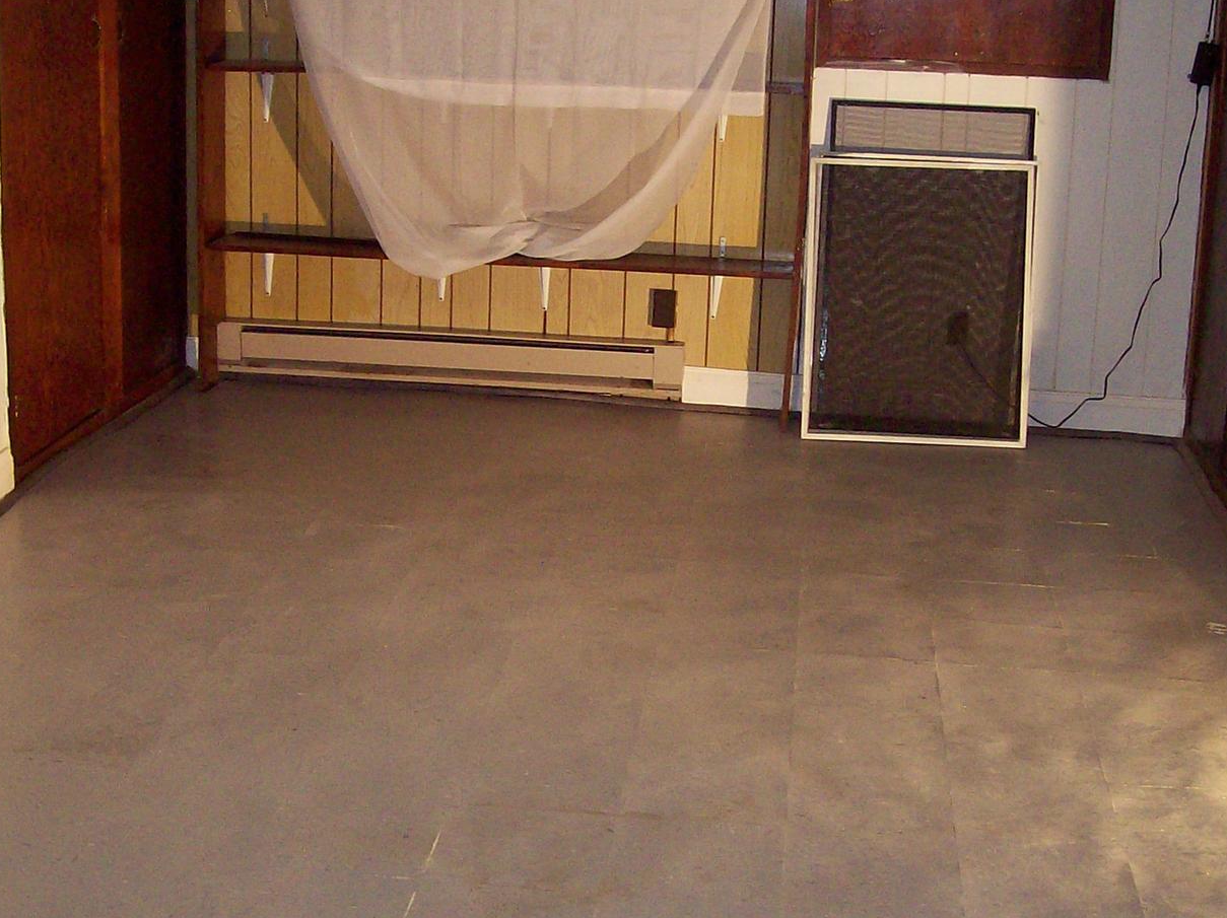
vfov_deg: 24.0
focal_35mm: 61
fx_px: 2161
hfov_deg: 31.7
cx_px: 576
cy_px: 464
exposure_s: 1/72.4
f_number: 2.7
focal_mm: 6
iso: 140
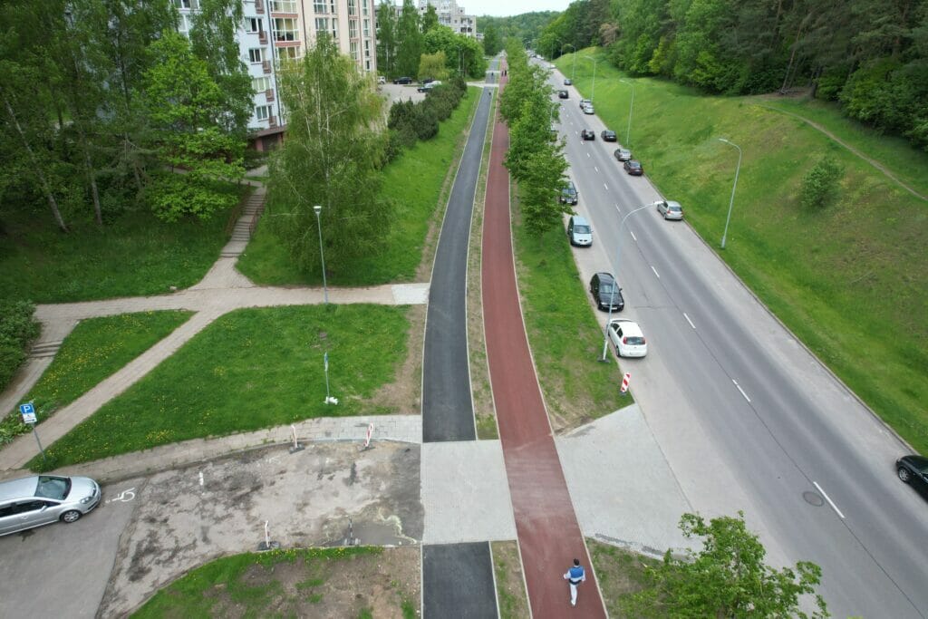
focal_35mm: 22
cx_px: 464
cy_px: 310
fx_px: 567
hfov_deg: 78.6
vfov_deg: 57.2
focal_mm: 8.38
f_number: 2.8
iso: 100
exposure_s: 1/725
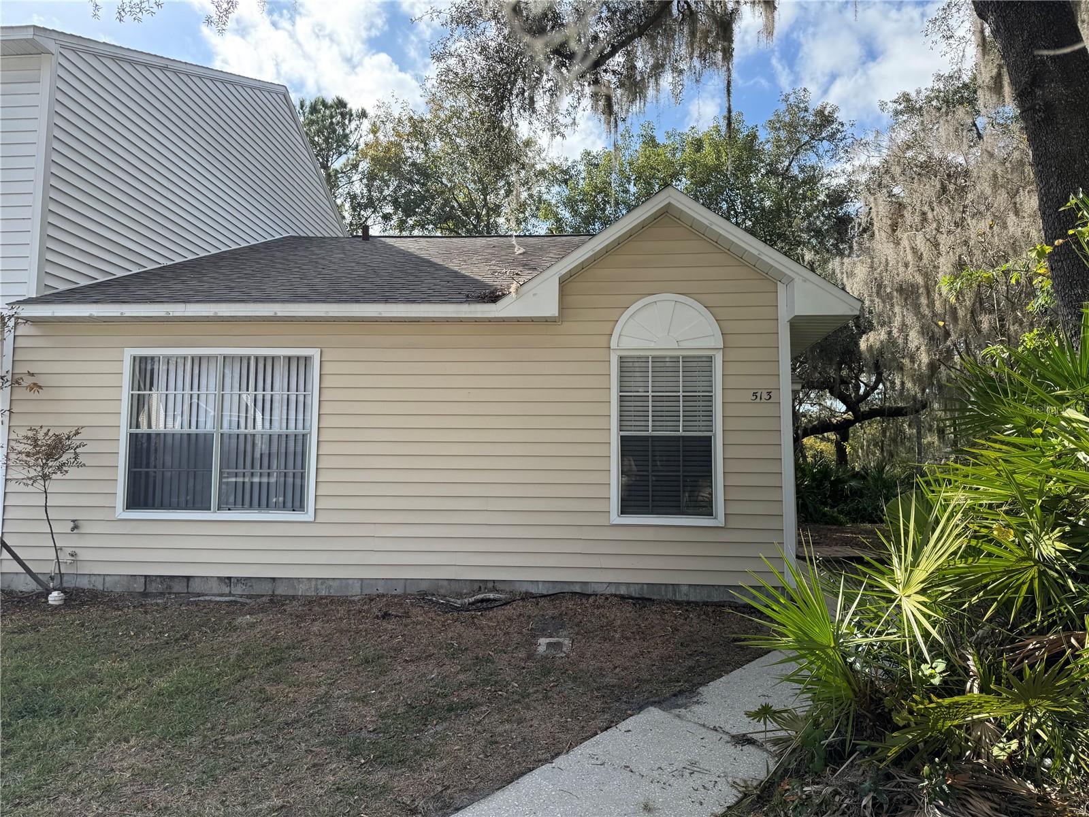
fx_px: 755
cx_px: 544
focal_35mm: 24
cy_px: 408
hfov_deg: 71.6
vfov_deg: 56.8
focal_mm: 6.76
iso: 80
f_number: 1.78
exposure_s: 1/1678
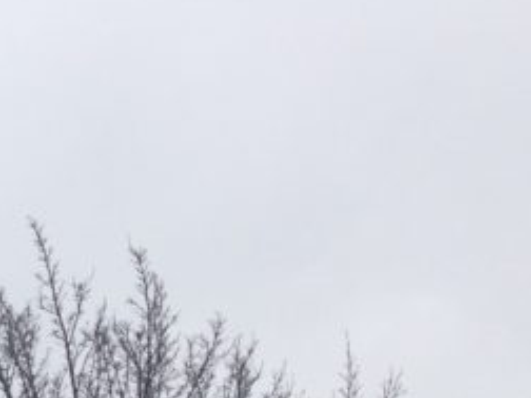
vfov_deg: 10.2
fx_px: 2056
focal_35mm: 134
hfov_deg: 13.7
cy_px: 794
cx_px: -308
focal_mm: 4.12
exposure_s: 1/1748
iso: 50
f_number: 2.4
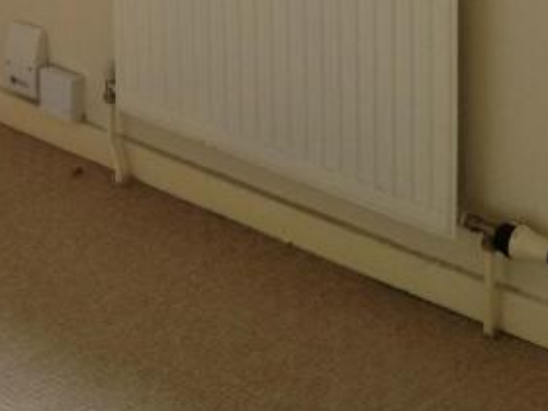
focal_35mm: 128
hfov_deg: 15.0
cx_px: -80
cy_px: -319
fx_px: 2026
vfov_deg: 10.9
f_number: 2.4
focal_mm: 4.28
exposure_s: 1/168
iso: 80
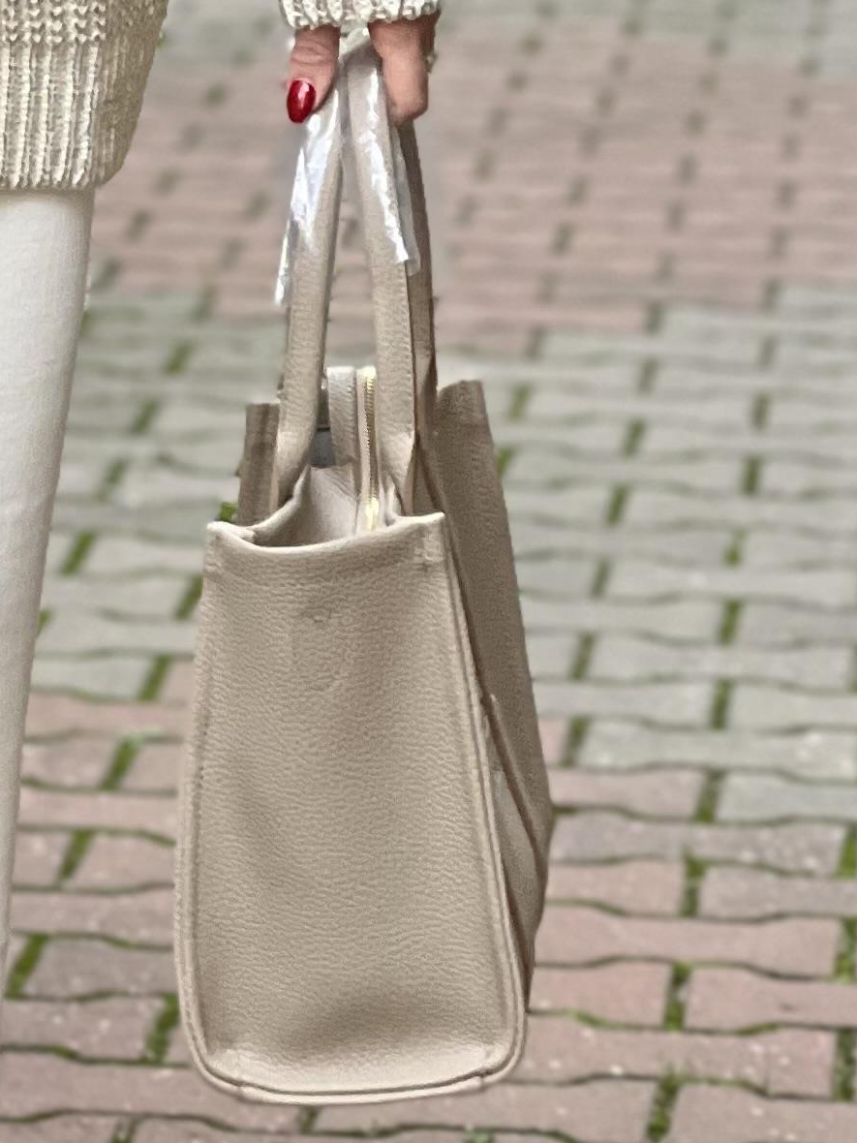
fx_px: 8682
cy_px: -188
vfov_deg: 7.5
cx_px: -141
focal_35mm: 263
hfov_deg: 5.6
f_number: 2.8
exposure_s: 1/121
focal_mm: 9
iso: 160
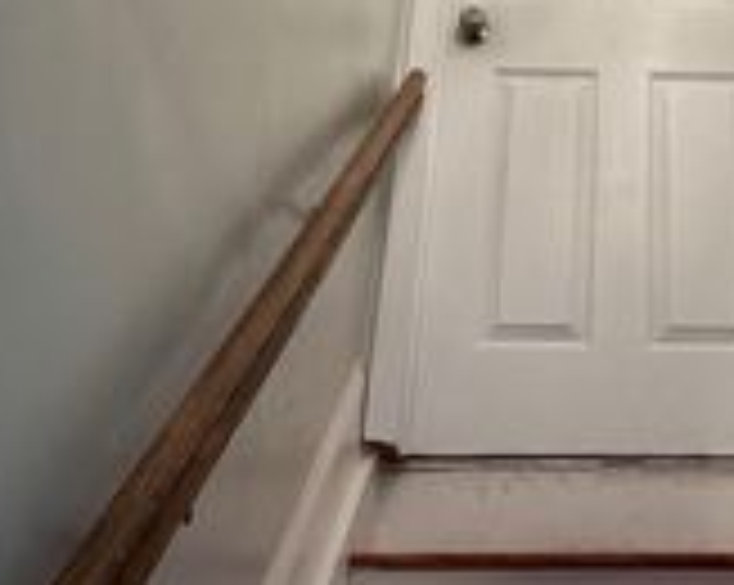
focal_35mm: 72
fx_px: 1562
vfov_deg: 20.4
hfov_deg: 25.6
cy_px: -29
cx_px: 662
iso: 125
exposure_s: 1/120
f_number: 1.78
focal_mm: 6.86
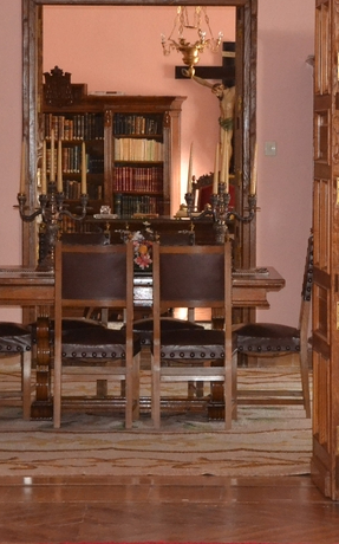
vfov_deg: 13.2
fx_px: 2339
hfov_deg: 8.3
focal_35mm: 158
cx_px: 203
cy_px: 179
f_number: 7.1
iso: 3200
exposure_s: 1/60
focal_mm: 50
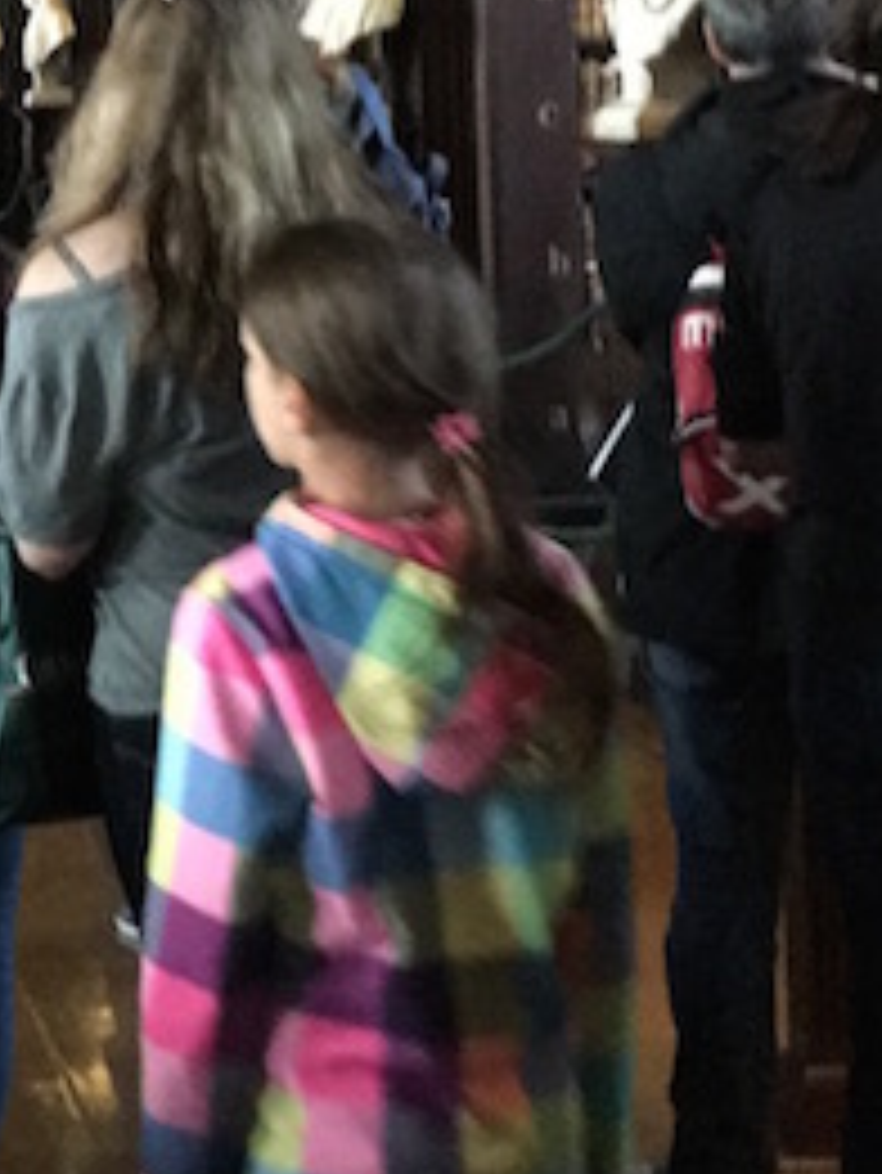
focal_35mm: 89
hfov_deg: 15.5
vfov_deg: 21.5
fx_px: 3021
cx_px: -387
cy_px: 117
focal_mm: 4.15
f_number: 2.2
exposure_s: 1/17
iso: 500
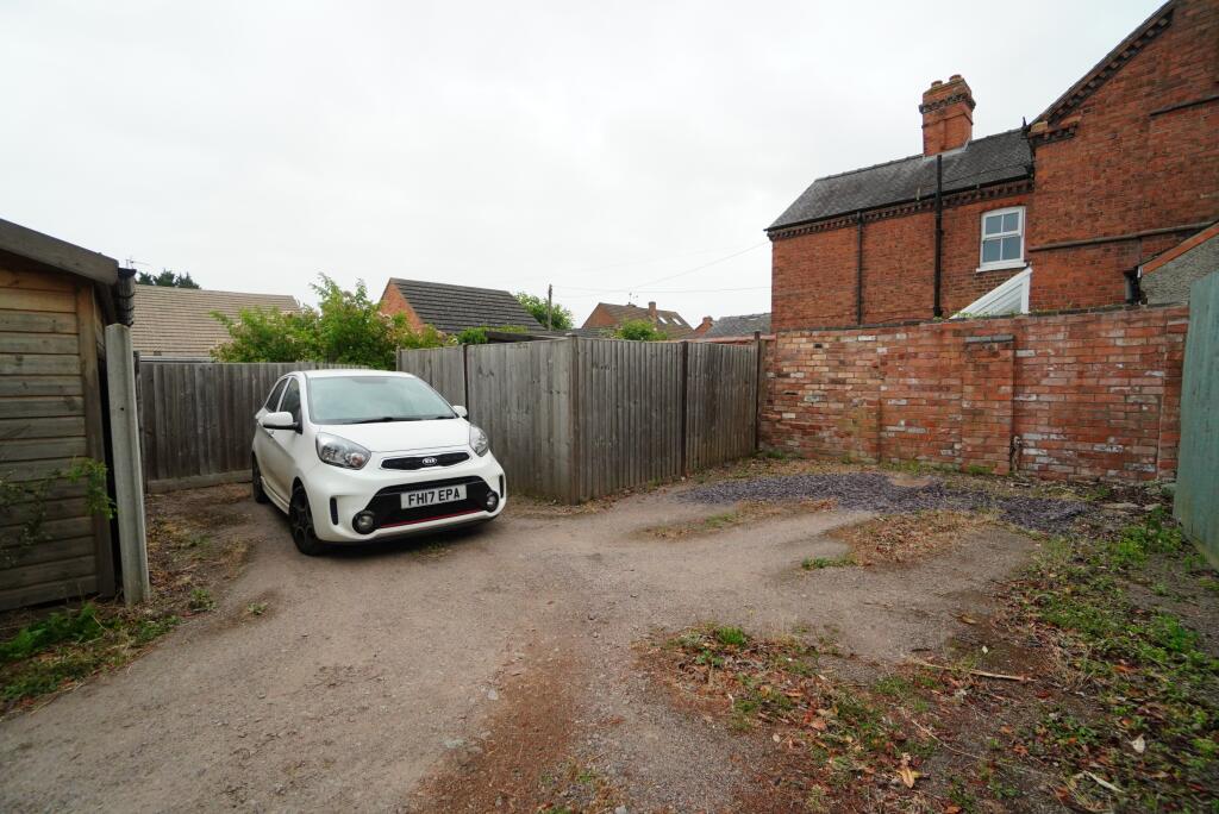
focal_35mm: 15
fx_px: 508
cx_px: 610
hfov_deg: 100.4
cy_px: 407
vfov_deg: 77.4
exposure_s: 1/2000
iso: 1600
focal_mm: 10
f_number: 4.5
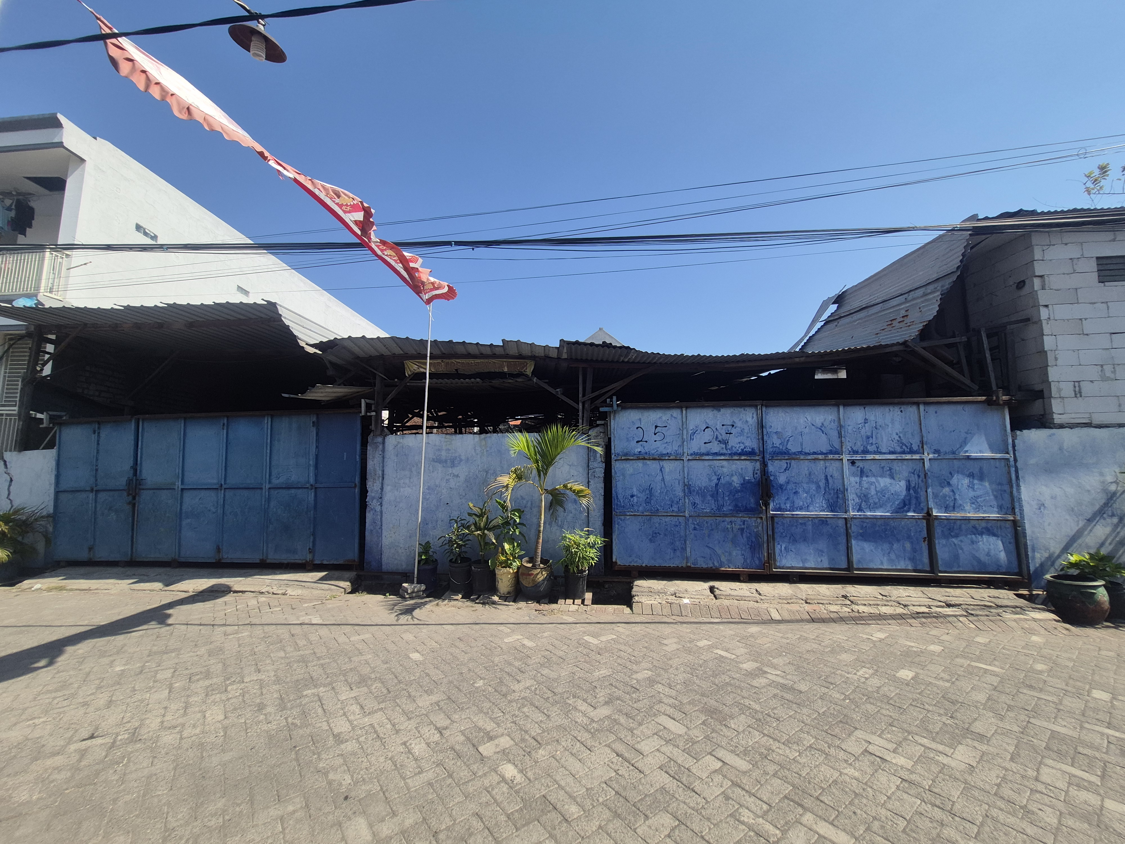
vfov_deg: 89.9
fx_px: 422
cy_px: 422
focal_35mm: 13
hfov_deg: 106.2
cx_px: 562
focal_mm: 1.74
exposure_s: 1/1996
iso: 64
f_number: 2.2
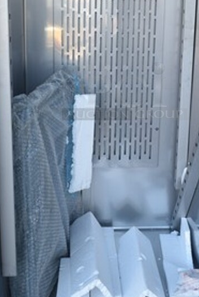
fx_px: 472
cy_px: 91
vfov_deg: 34.6
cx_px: 125
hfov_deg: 23.8
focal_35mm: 57
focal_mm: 22
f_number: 3.8
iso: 220
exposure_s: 1/125
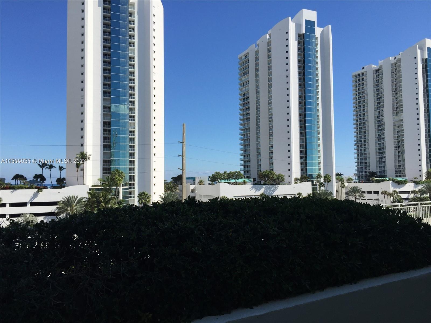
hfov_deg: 61.7
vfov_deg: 48.2
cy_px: 162
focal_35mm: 29
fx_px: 361
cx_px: 216
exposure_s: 1/2825
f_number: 2.2
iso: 32
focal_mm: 4.15
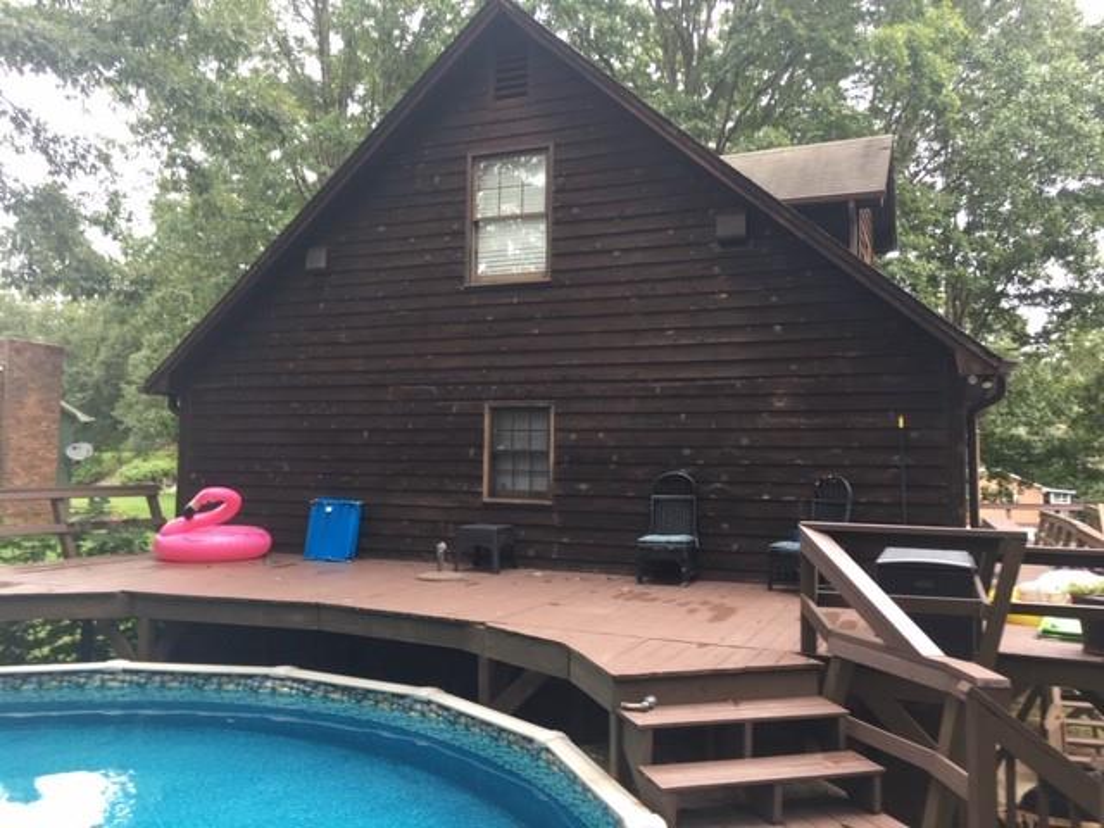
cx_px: 552
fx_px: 925
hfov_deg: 61.7
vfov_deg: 48.2
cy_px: 414
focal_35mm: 29
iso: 32
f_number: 2.2
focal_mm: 4.15
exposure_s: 1/40
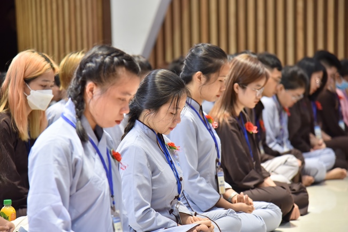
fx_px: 1160
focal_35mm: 120
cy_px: 116
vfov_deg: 11.4
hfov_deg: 17.1
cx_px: 174
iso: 1250
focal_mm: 120
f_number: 4
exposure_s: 1/60
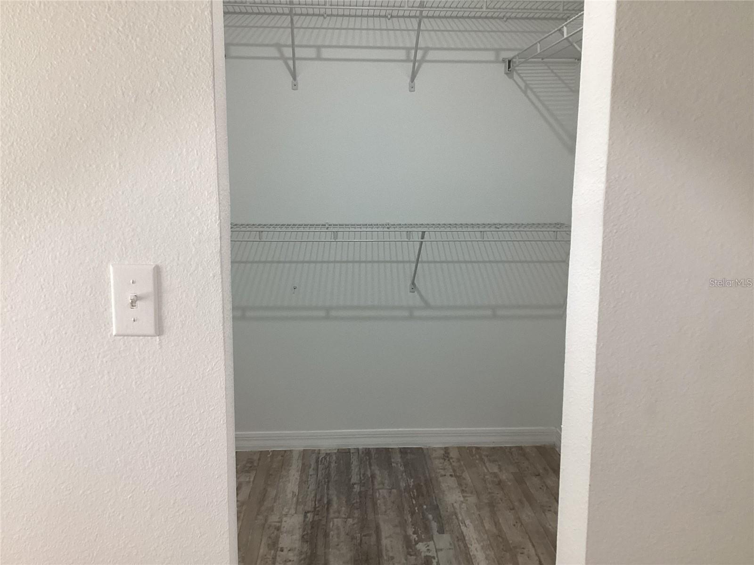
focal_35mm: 31
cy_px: 282
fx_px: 675
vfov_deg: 45.4
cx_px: 377
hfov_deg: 58.4
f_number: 2.4
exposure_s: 1/60
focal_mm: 3.3
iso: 125
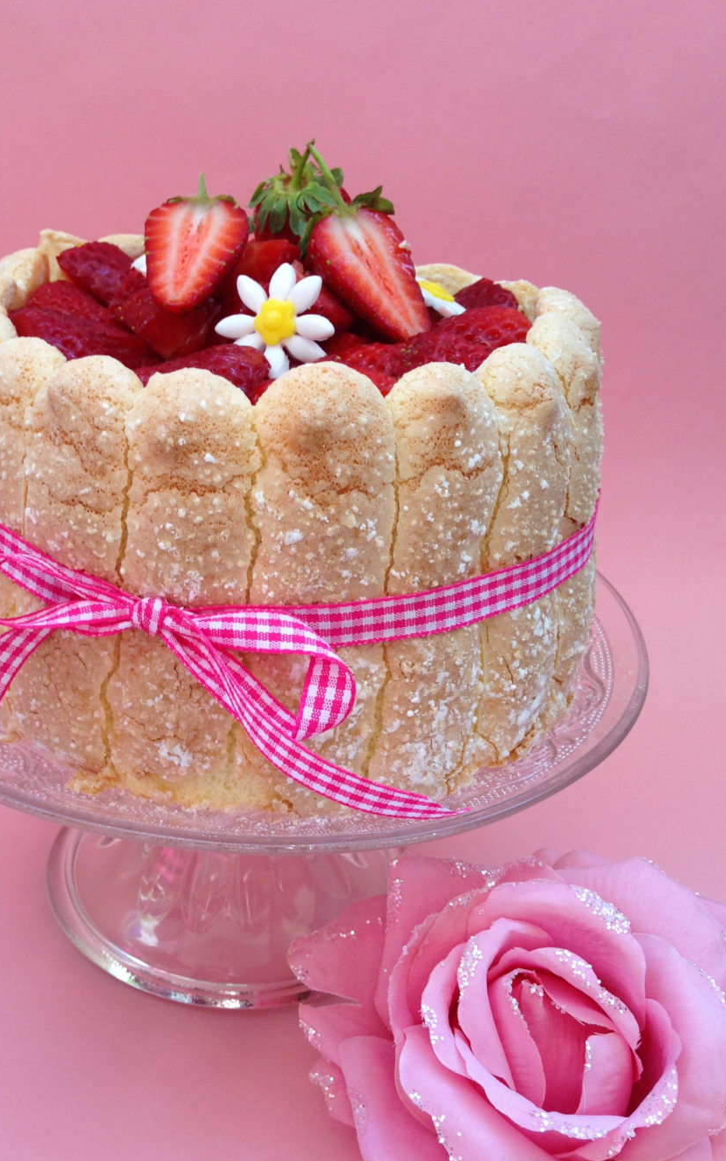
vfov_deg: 48.2
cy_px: 630
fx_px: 1298
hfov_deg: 31.0
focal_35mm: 41
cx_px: 248
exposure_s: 1/170
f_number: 2.4
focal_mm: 4.12
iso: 50
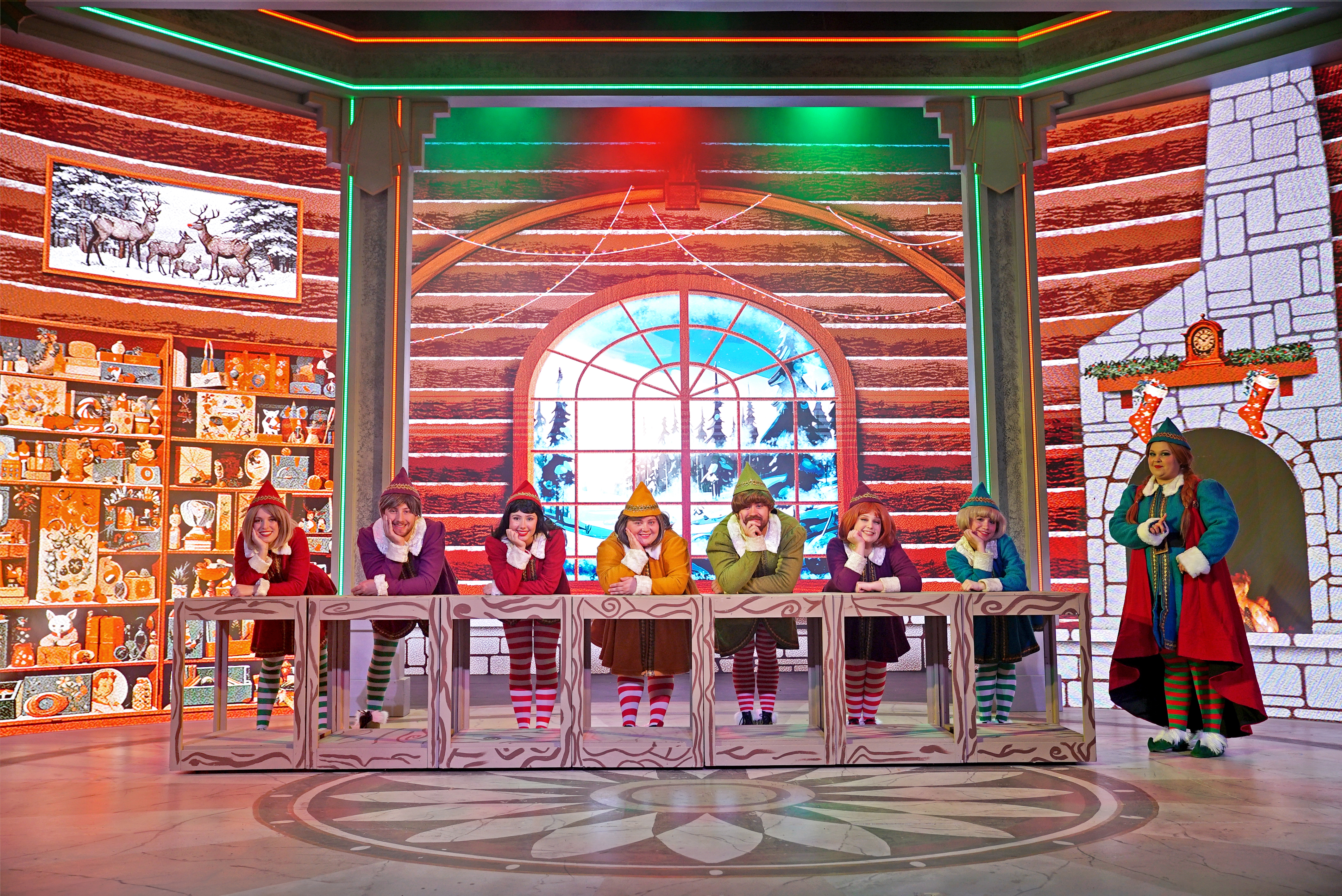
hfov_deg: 57.2
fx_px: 1231
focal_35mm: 33
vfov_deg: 40.0
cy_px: 448
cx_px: 671
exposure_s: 1/160
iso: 640
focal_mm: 33
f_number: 4
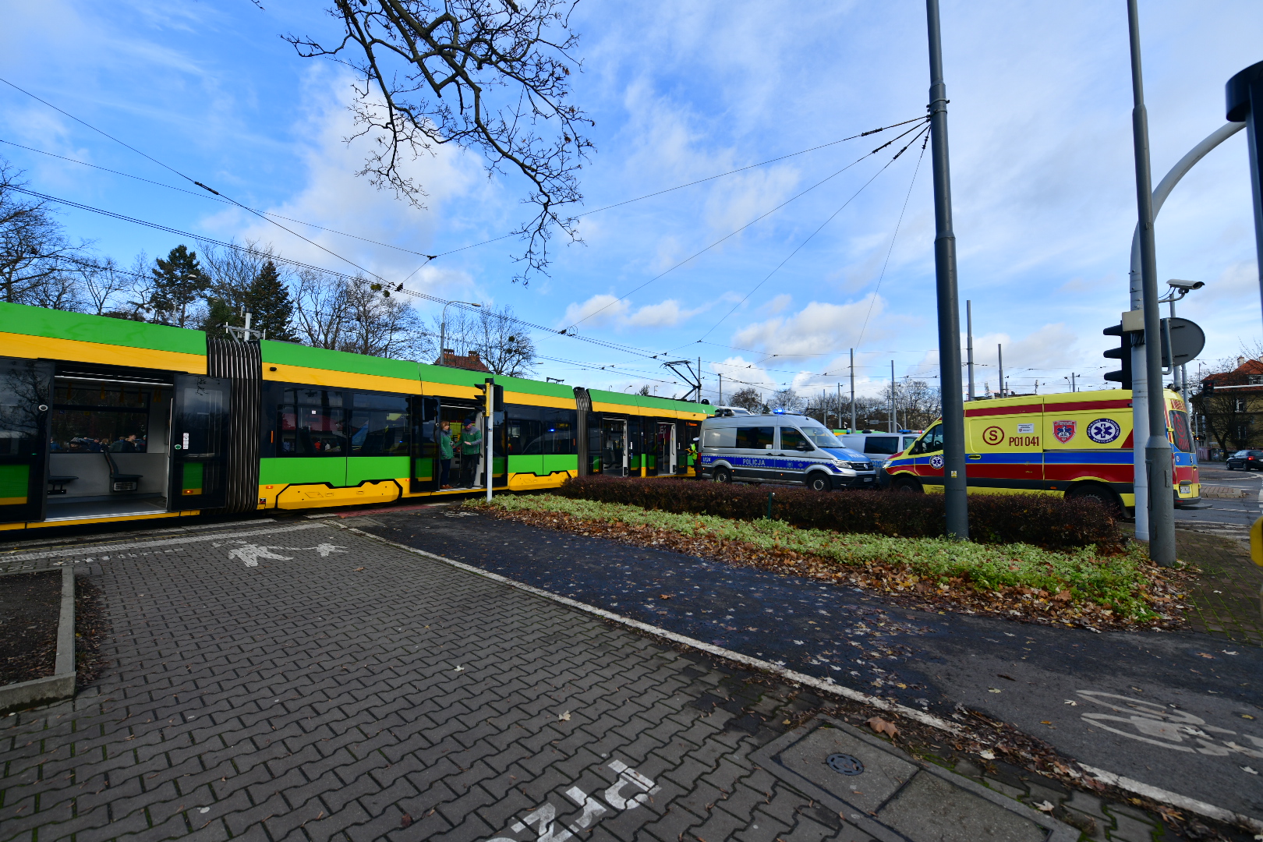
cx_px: 632
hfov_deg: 104.3
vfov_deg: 81.2
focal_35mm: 14
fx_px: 491
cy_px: 421
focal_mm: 14
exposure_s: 1/640
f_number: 4.5
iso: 100
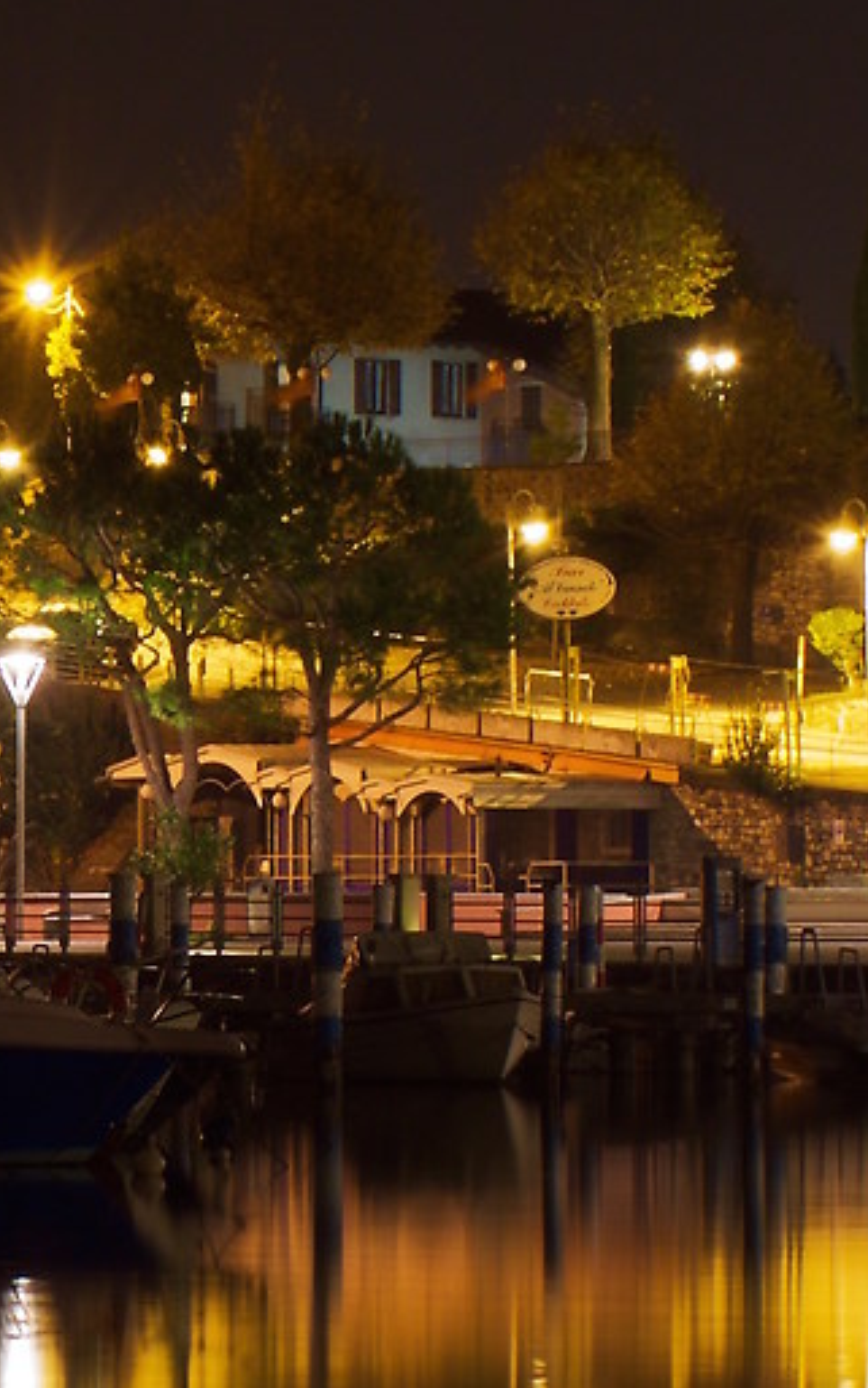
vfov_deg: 8.4
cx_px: -425
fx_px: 9469
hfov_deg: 5.2
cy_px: 685
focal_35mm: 250
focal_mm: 35
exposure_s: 30
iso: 100
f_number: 9
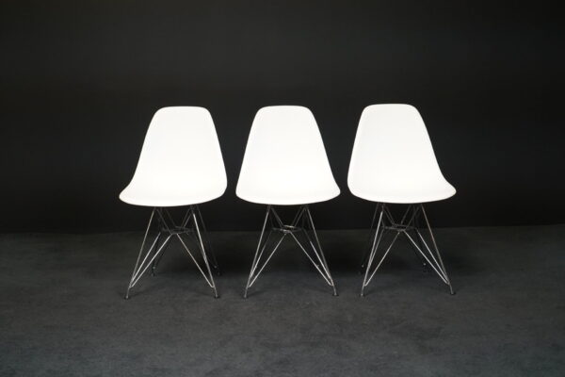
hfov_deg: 41.9
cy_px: 188
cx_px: 282
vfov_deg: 28.6
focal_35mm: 47
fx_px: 738
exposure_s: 1/250
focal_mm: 47
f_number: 6.3
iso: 5000
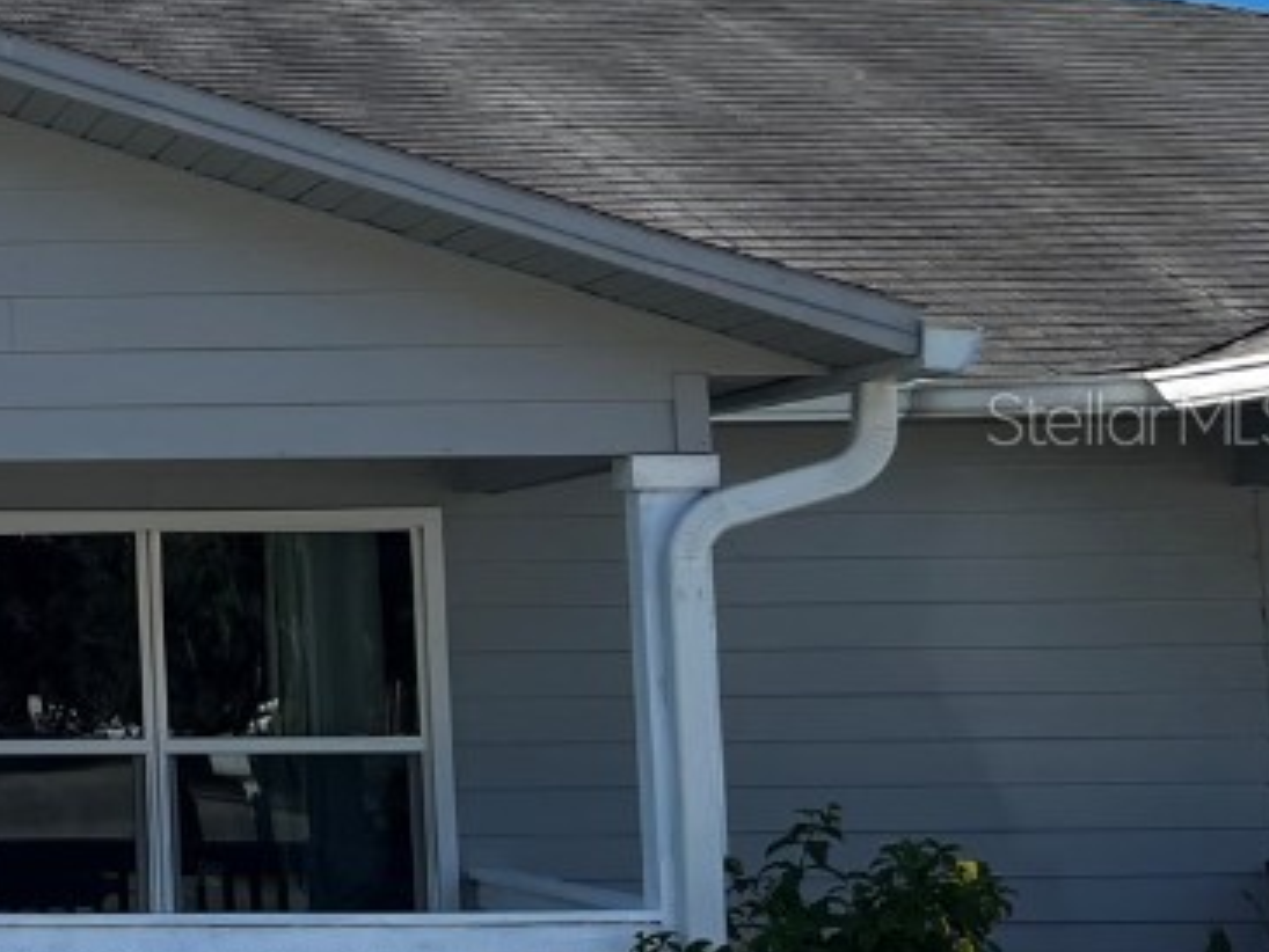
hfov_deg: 23.1
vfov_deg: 20.2
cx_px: -466
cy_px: 417
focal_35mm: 73
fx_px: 2677
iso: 50
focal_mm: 5.7
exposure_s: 1/2762
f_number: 1.5
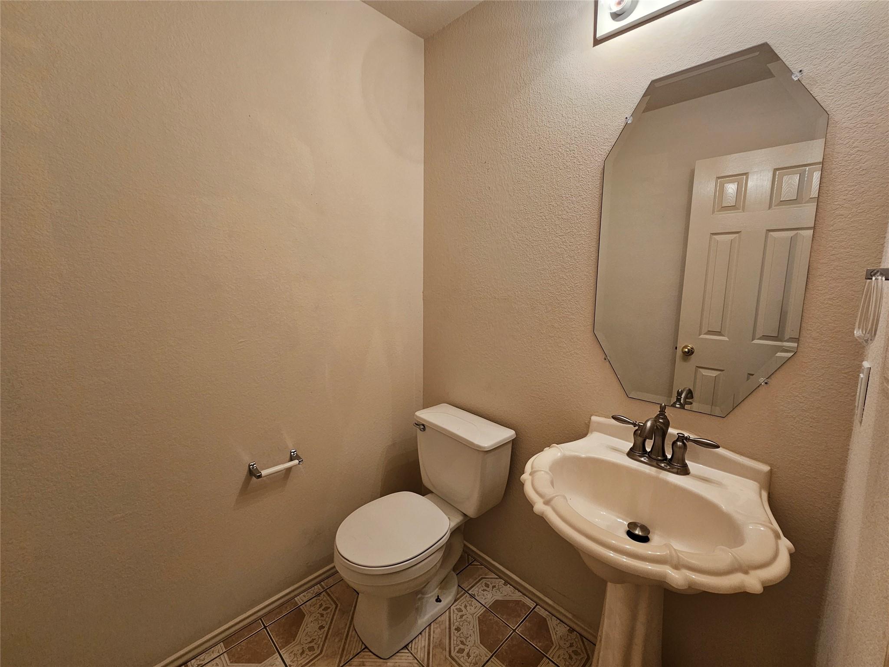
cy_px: 334
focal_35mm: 13
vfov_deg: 89.9
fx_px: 334
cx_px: 444
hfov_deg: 106.2
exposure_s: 1/60
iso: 125
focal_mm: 2.2
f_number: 2.2
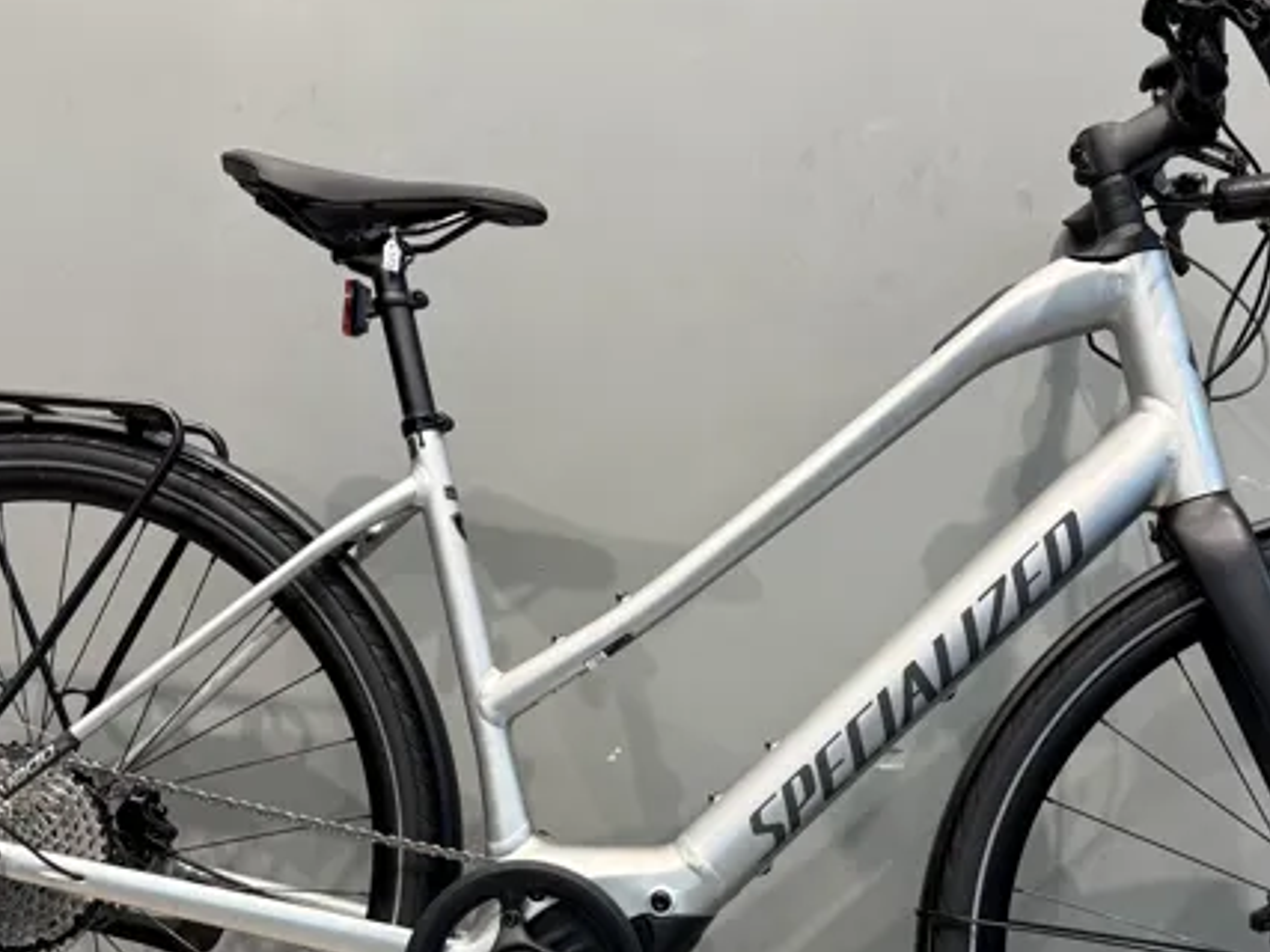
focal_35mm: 45
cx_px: 750
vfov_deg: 31.3
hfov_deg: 41.9
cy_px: 776
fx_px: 1651
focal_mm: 6.76
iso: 160
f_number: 1.78
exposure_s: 1/100
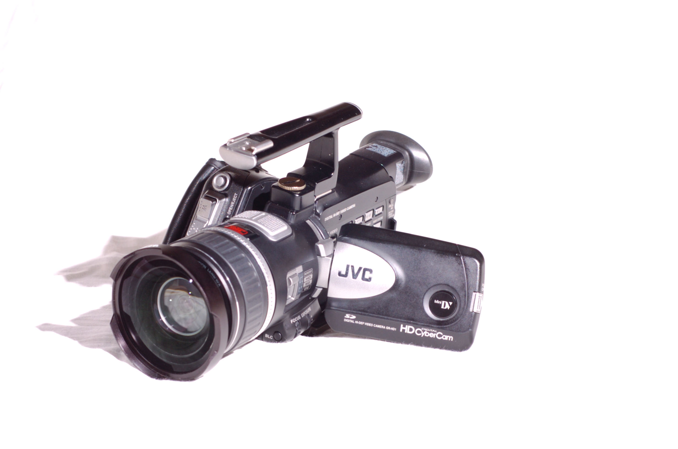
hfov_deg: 27.0
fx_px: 1410
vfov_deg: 18.1
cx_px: 339
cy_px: 224
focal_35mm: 75
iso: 200
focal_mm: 50
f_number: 7.1
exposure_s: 1/200
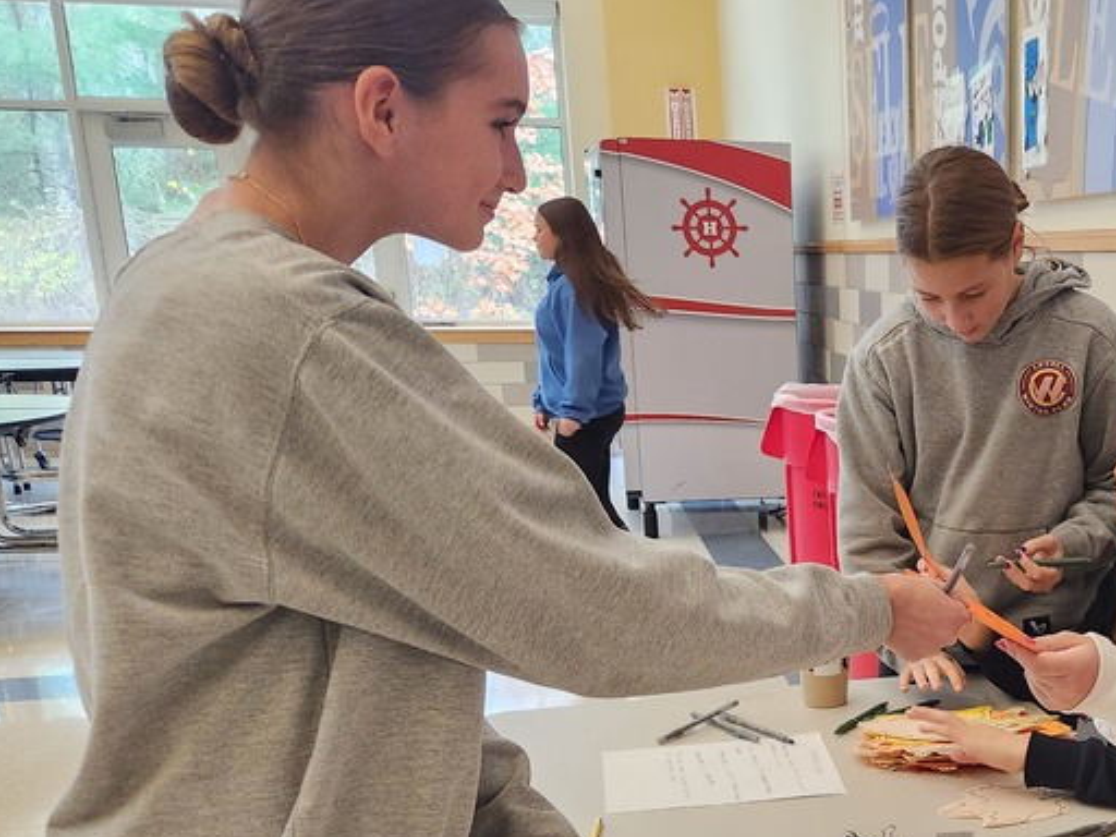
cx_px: 1000
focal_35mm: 46
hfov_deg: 38.5
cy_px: 693
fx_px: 1483
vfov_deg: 30.6
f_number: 1.8
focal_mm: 5.4
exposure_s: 1/120
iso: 320
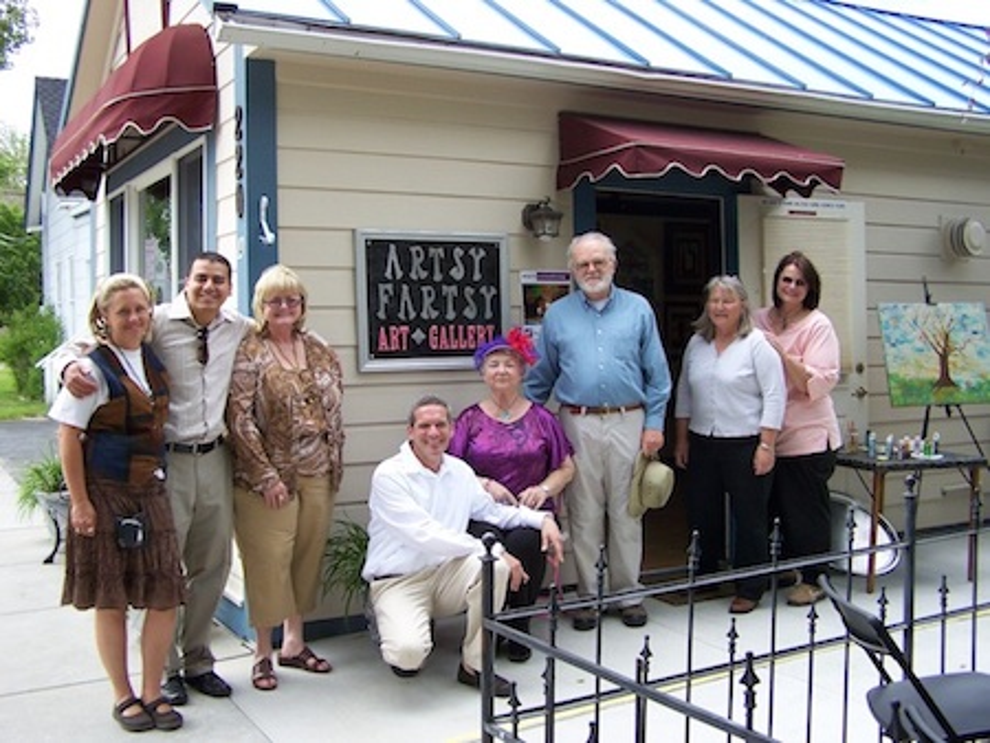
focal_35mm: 38
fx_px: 1087
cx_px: 495
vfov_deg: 37.8
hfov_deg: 49.0
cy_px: 372
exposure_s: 1/320
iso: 80
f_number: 2.8
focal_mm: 6.3
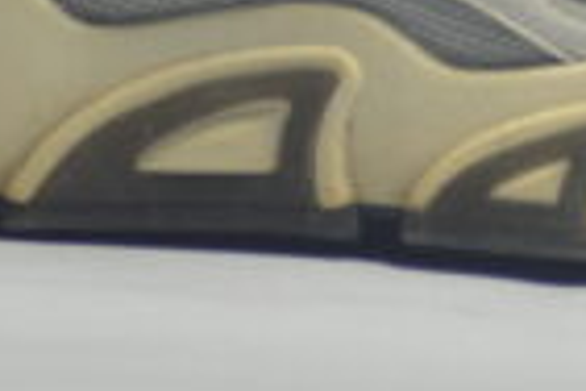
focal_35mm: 861
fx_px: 14016
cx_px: 341
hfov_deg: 2.4
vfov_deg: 1.6
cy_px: -289
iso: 400
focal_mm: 135
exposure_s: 1/200
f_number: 4.2
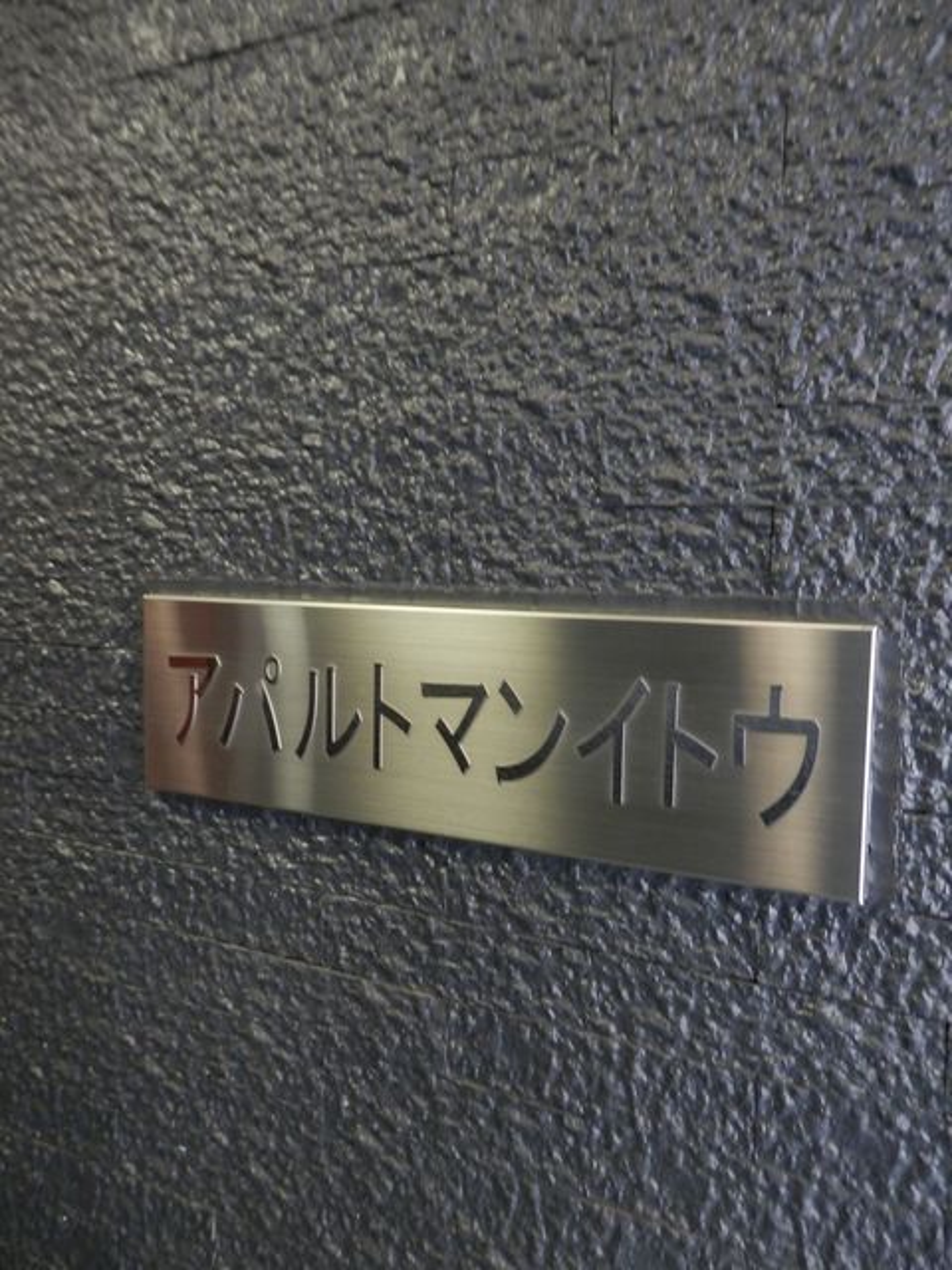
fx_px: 917
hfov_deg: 54.9
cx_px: 476
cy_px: 635
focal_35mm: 25
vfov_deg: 69.4
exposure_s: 1/30
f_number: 3
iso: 200
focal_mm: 4.5
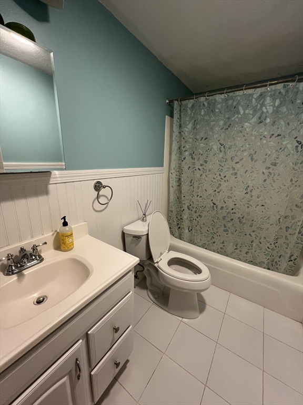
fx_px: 152
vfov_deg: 106.2
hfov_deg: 89.9
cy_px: 202
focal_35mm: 13
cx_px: 152
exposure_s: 1/60
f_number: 1.8
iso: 250
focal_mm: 1.57
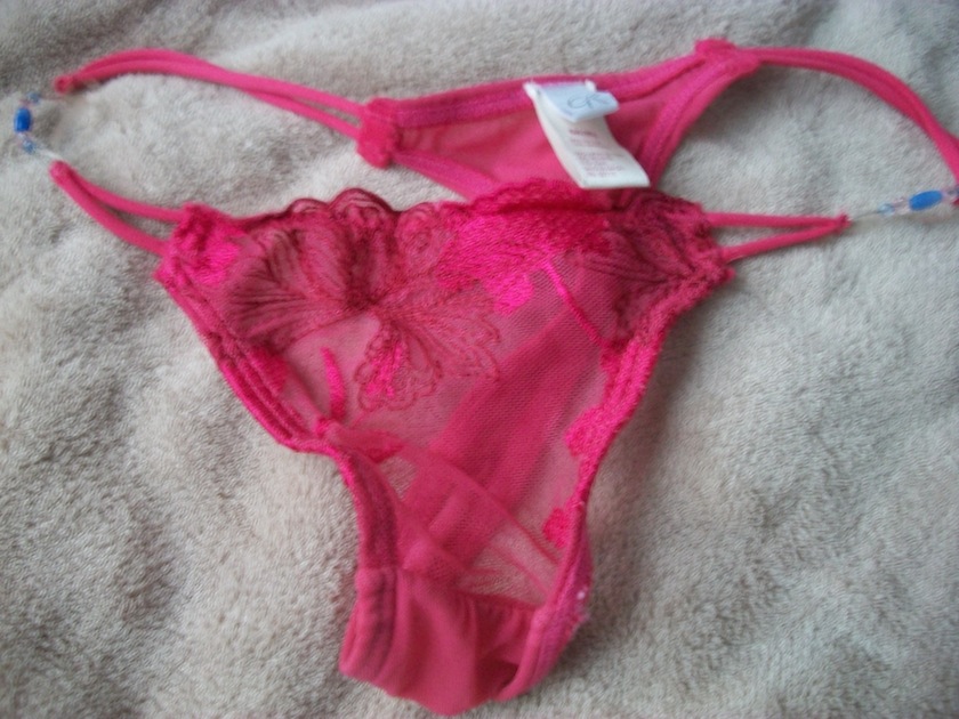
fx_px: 887
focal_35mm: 32
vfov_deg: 44.2
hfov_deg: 56.8
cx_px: 480
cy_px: 360
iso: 168
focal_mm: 5.7
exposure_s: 1/8
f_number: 2.9
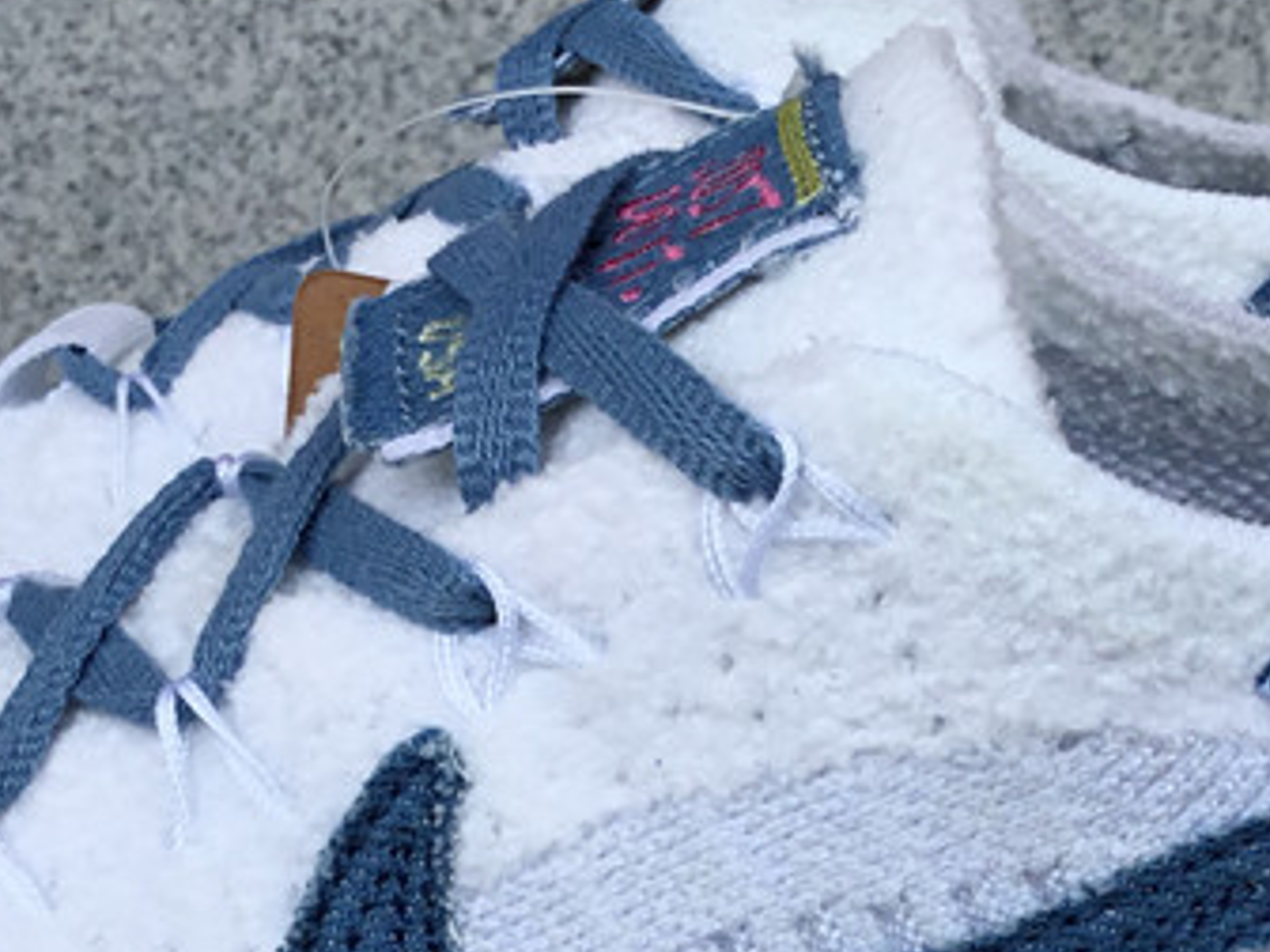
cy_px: 1007
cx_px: 832
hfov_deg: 23.5
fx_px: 3045
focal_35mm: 83
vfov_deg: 17.3
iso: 25
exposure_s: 1/455
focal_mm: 3.3
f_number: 2.4
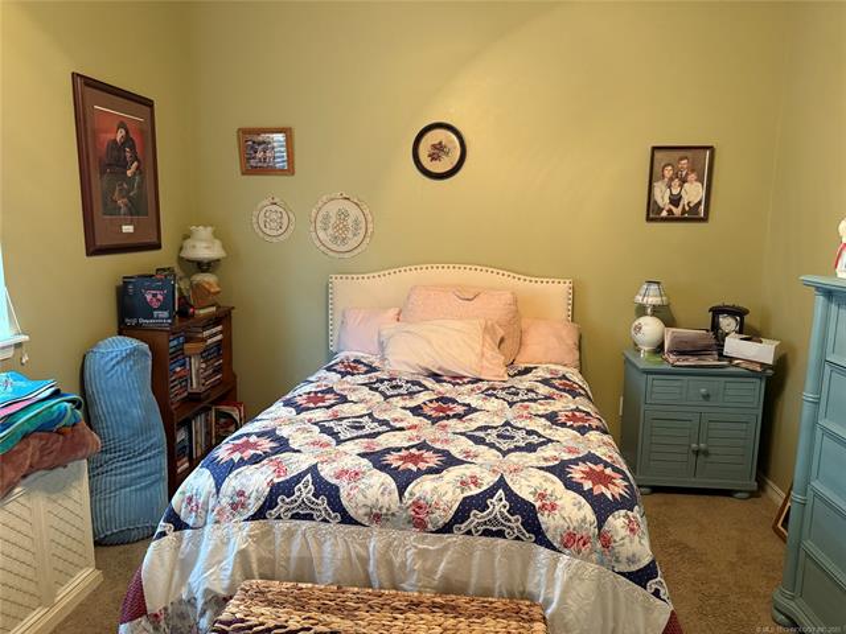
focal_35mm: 24
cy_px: 317
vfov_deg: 56.8
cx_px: 423
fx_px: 587
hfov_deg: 71.6
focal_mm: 6.76
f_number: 1.78
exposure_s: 1/40
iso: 640
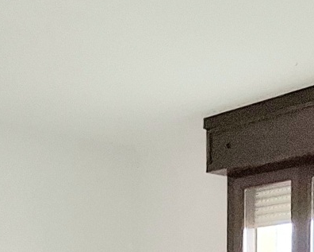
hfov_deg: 21.8
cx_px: 366
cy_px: 415
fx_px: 762
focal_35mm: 82
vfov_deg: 16.5
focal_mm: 1.74
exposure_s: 1/40
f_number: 2.2
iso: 200
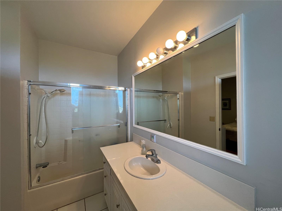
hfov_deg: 106.2
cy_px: 106
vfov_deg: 89.9
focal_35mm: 13
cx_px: 141
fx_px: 106
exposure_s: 1/120
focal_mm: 1.57
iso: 160
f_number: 1.8
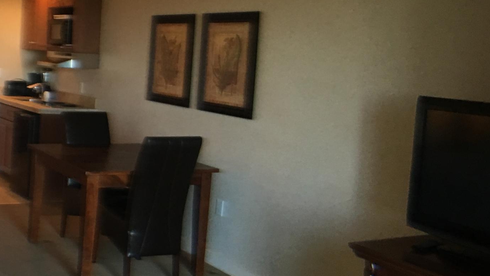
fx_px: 897
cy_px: 79
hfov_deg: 28.3
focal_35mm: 69
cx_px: -25
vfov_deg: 17.4
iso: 40
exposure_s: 1/15
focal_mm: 4.15
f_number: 2.2
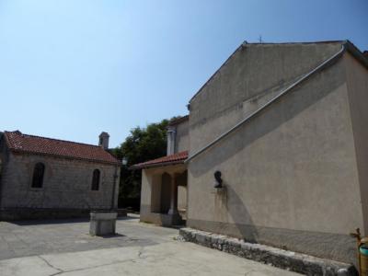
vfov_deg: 54.9
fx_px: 266
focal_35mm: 25
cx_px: 184
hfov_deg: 69.4
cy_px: 138
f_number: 3.3
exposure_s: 1/2000
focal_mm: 4.3
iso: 80
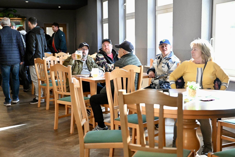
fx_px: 365
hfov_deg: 35.6
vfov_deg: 24.2
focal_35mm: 56
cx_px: 118
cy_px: 78
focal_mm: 56
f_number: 2.8
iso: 8000
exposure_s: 1/1000
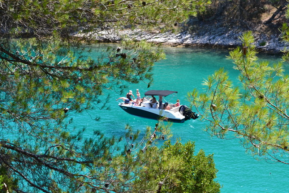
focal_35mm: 82
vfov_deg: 16.6
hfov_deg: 24.6
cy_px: 96
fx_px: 662
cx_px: 144
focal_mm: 55
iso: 400
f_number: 10
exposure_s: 1/250
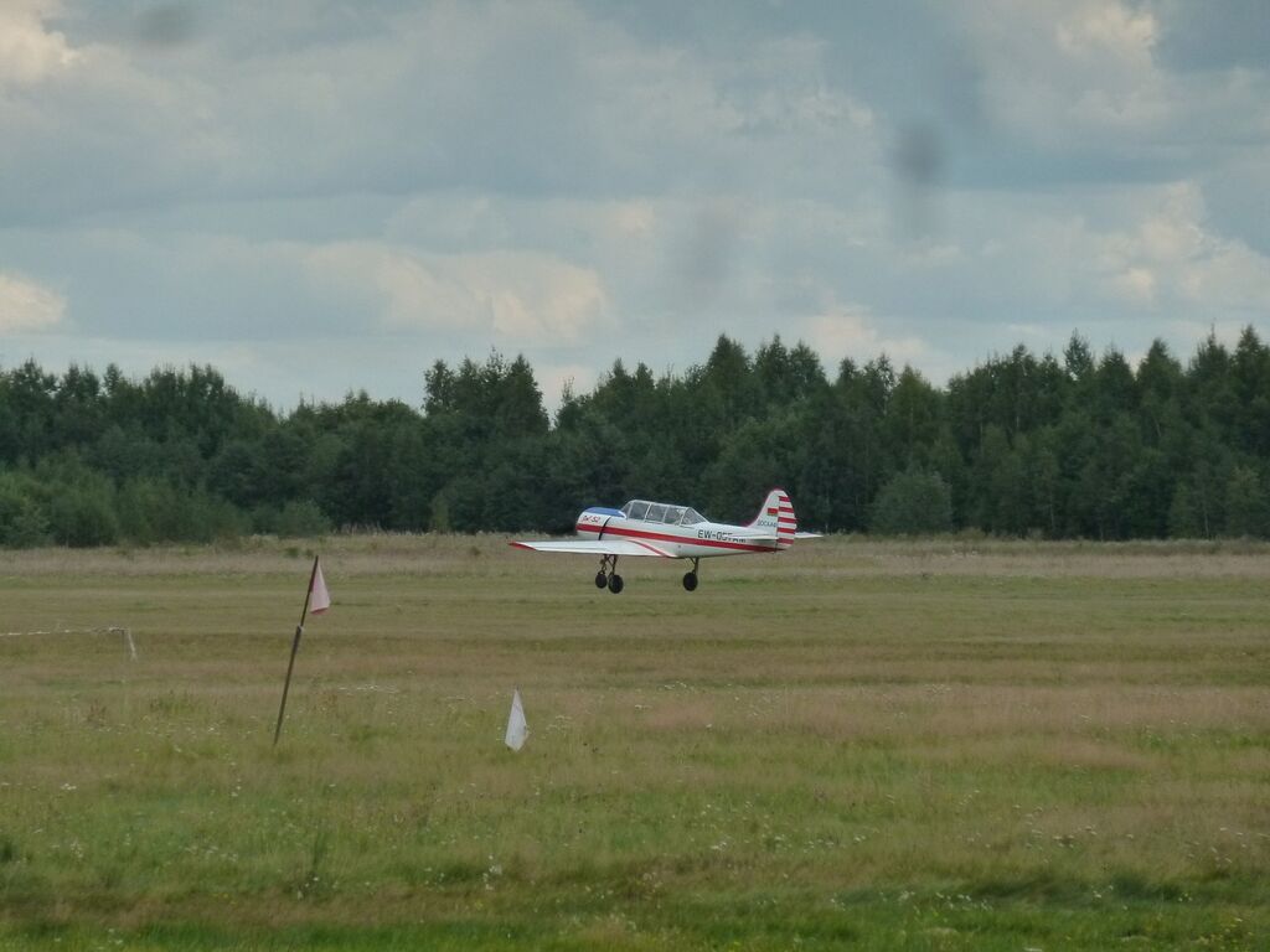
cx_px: 635
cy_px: 476
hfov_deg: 6.6
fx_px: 11006
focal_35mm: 300
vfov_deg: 5.0
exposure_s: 1/1000
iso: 320
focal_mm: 49.2
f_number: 4.9
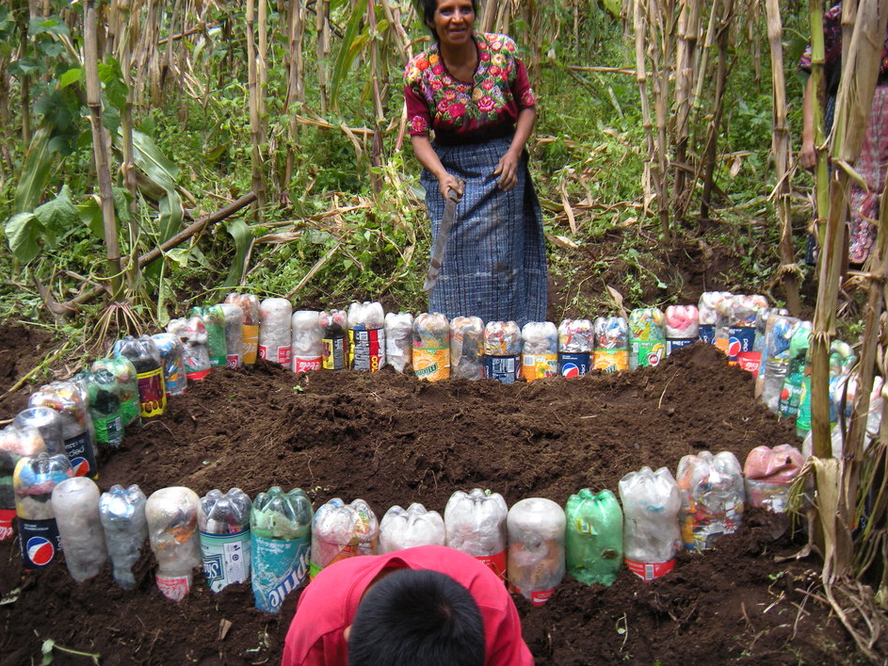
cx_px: 444
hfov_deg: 49.0
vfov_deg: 37.7
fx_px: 975
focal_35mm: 38
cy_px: 328
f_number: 3.8
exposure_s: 1/86.2
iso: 64
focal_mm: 5.9
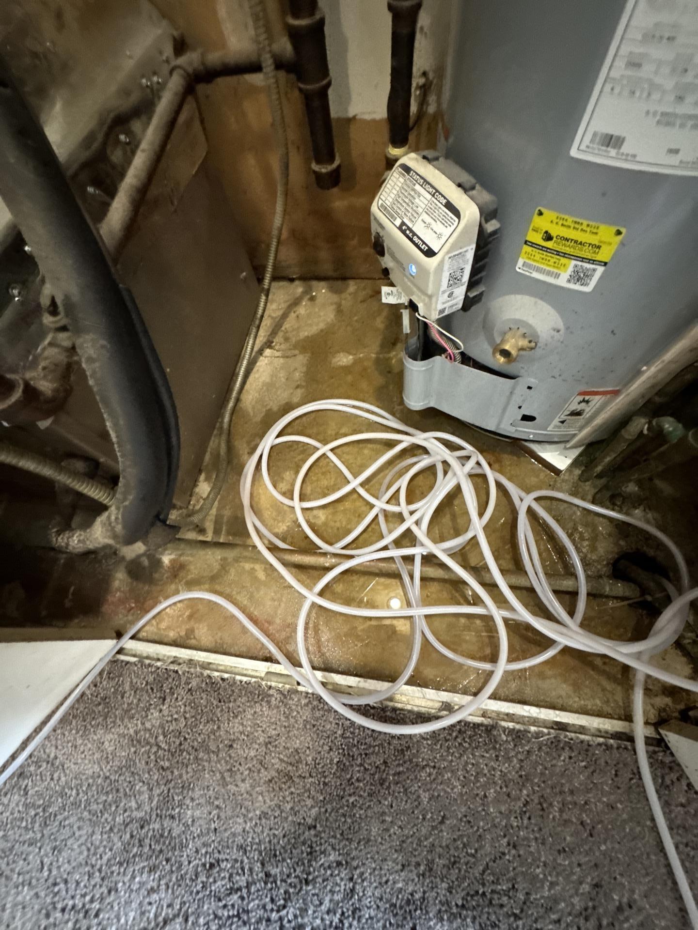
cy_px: 465
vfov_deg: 102.1
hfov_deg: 85.7
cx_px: 349
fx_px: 376
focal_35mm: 14
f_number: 2.2
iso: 1000
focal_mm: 2.22
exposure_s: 1/40
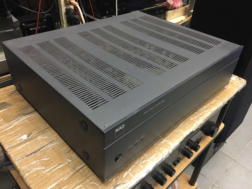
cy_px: 94
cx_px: 126
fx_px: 211
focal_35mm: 29
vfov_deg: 48.2
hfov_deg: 61.7
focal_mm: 4.15
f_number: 2.2
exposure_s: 1/17
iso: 125
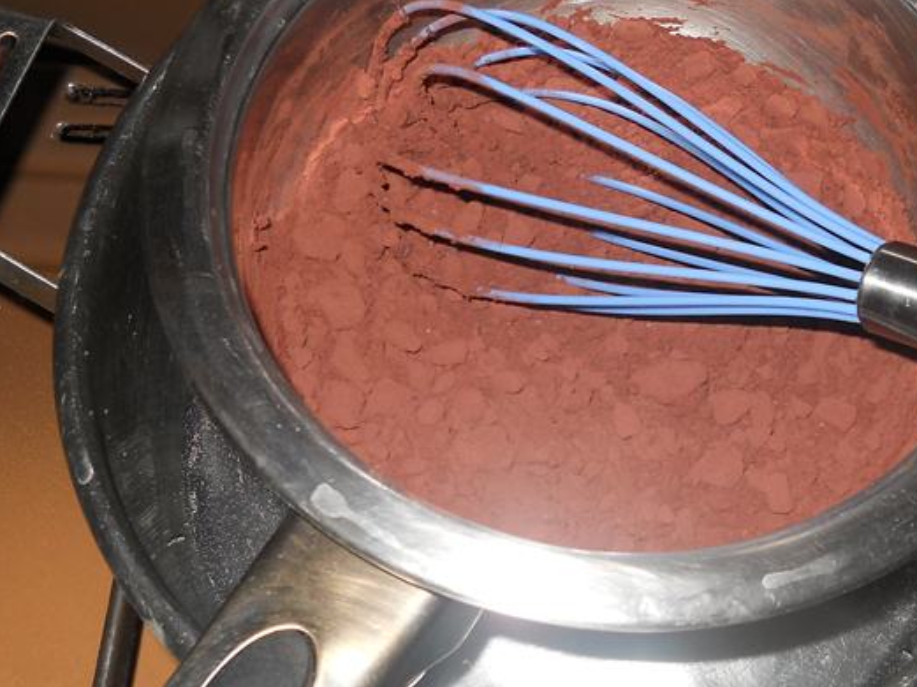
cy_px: 314
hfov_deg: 30.7
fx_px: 1668
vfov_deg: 23.3
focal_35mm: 63
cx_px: 547
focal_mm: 6.72
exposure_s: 1/30
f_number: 3.1
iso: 80
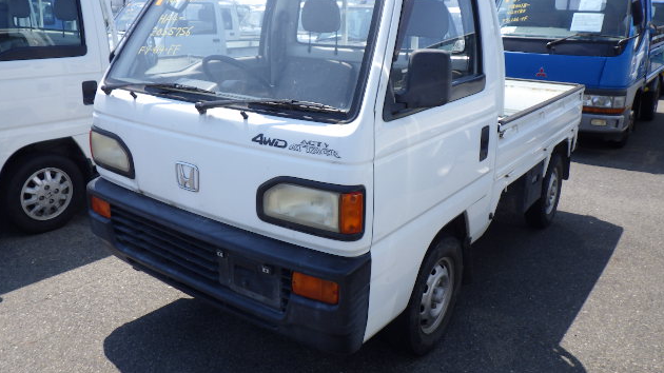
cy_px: 156
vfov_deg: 37.7
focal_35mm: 31
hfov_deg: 62.6
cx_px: 330
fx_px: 546
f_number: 4.2
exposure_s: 1/640
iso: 125
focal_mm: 5
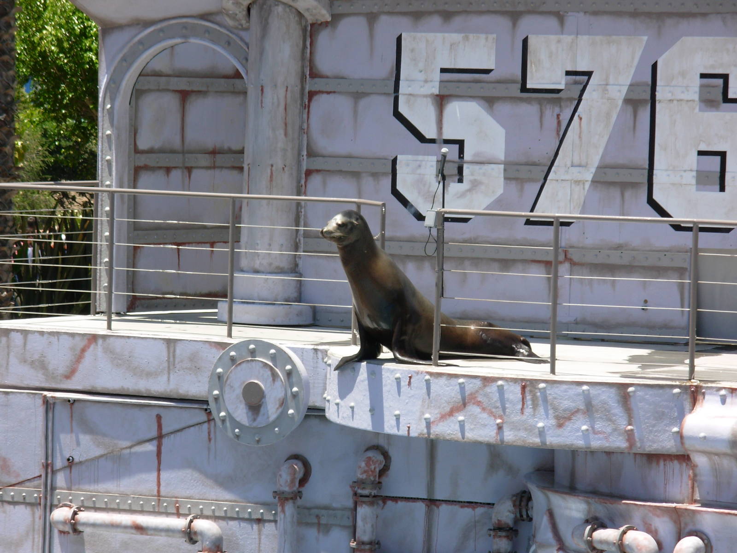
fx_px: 4045
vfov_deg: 7.8
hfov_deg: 10.4
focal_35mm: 190
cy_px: 276
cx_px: 368
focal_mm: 31.4
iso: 50
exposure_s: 1/296
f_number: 5
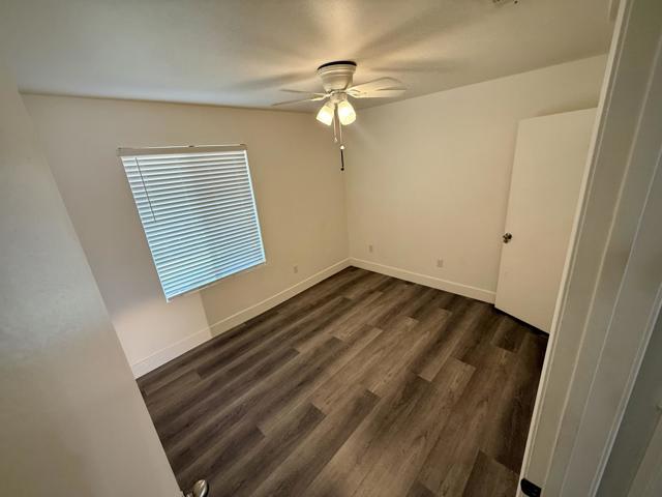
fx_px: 268
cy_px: 248
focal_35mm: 14
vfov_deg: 85.7
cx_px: 331
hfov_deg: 102.1
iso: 250
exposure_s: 1/120
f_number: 2.2
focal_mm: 2.22
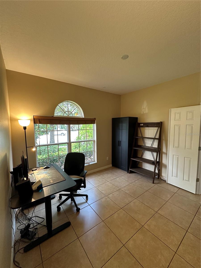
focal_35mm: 14
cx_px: 100
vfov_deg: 102.1
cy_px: 134
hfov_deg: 85.7
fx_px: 108
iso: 250
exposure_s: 1/120
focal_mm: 2.22
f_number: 2.2
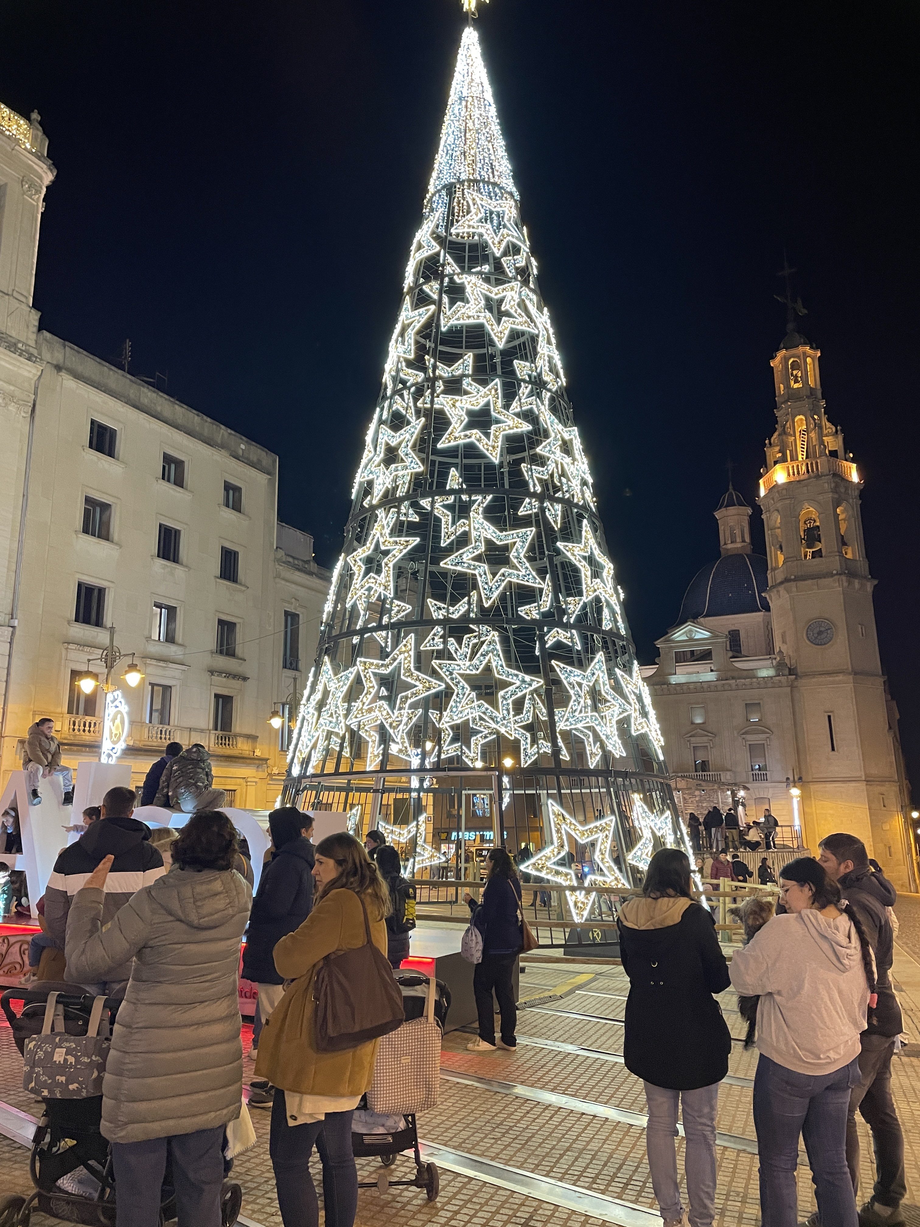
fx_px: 921
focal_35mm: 26
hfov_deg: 53.1
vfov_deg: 67.3
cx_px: 460
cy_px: 614
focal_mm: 4.2
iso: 250
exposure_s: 1/50
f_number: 1.6
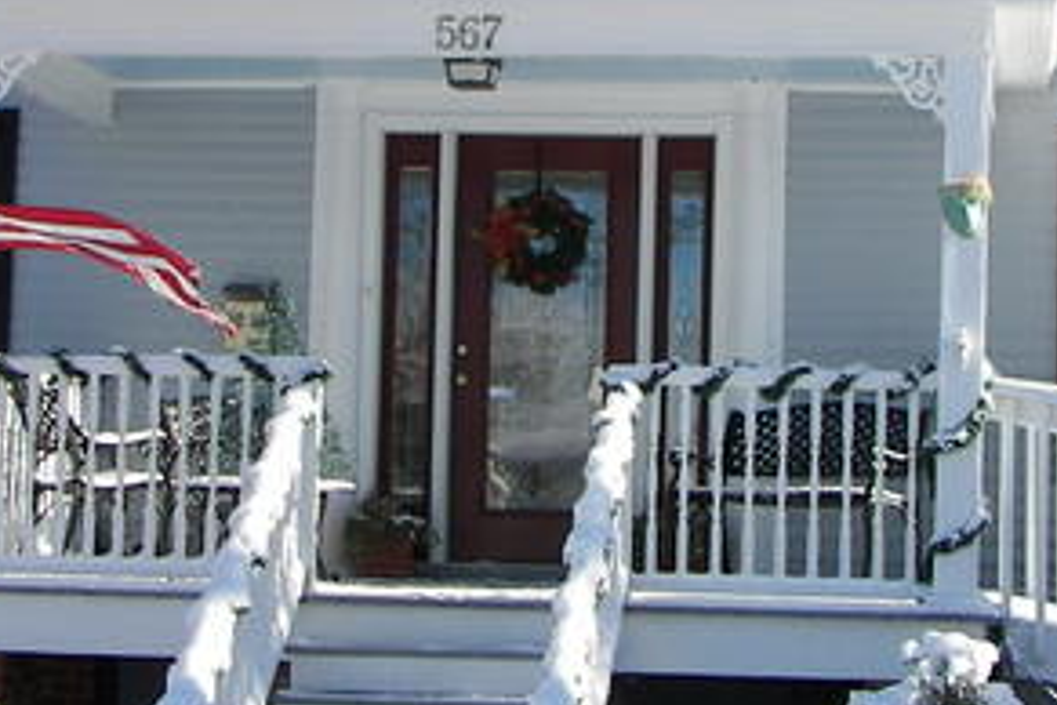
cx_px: 472
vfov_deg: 13.2
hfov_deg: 19.8
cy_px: 98
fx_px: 3024
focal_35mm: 103
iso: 50
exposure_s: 1/400
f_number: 2.8
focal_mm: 6
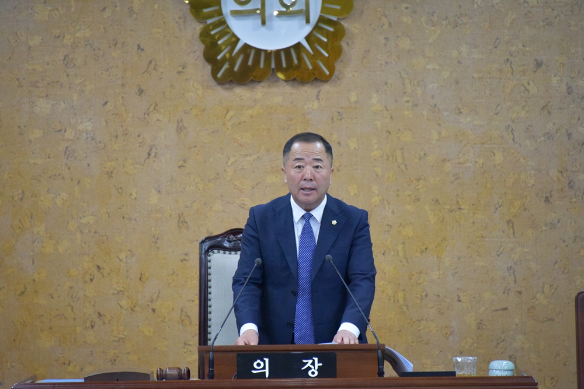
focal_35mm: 300
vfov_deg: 4.6
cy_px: 194
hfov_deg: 6.9
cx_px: 292
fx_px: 4867
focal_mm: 300
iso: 9000
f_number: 5.6
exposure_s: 1/320
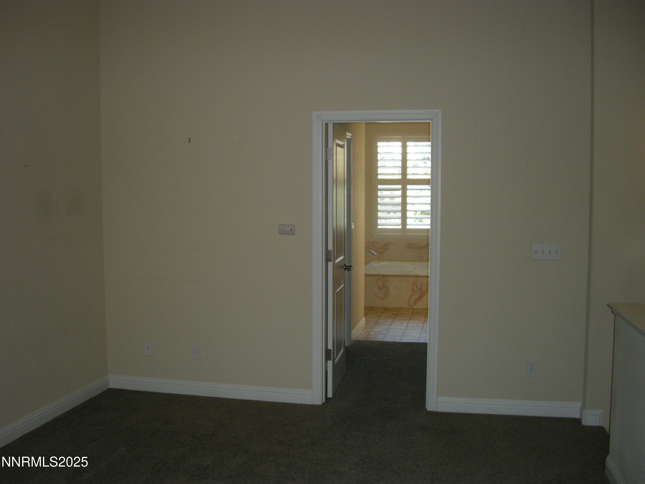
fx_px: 689
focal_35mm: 37
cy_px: 242
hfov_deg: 50.1
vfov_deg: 38.7
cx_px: 322
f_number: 2.8
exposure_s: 1/64.4
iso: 148
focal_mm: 7.9
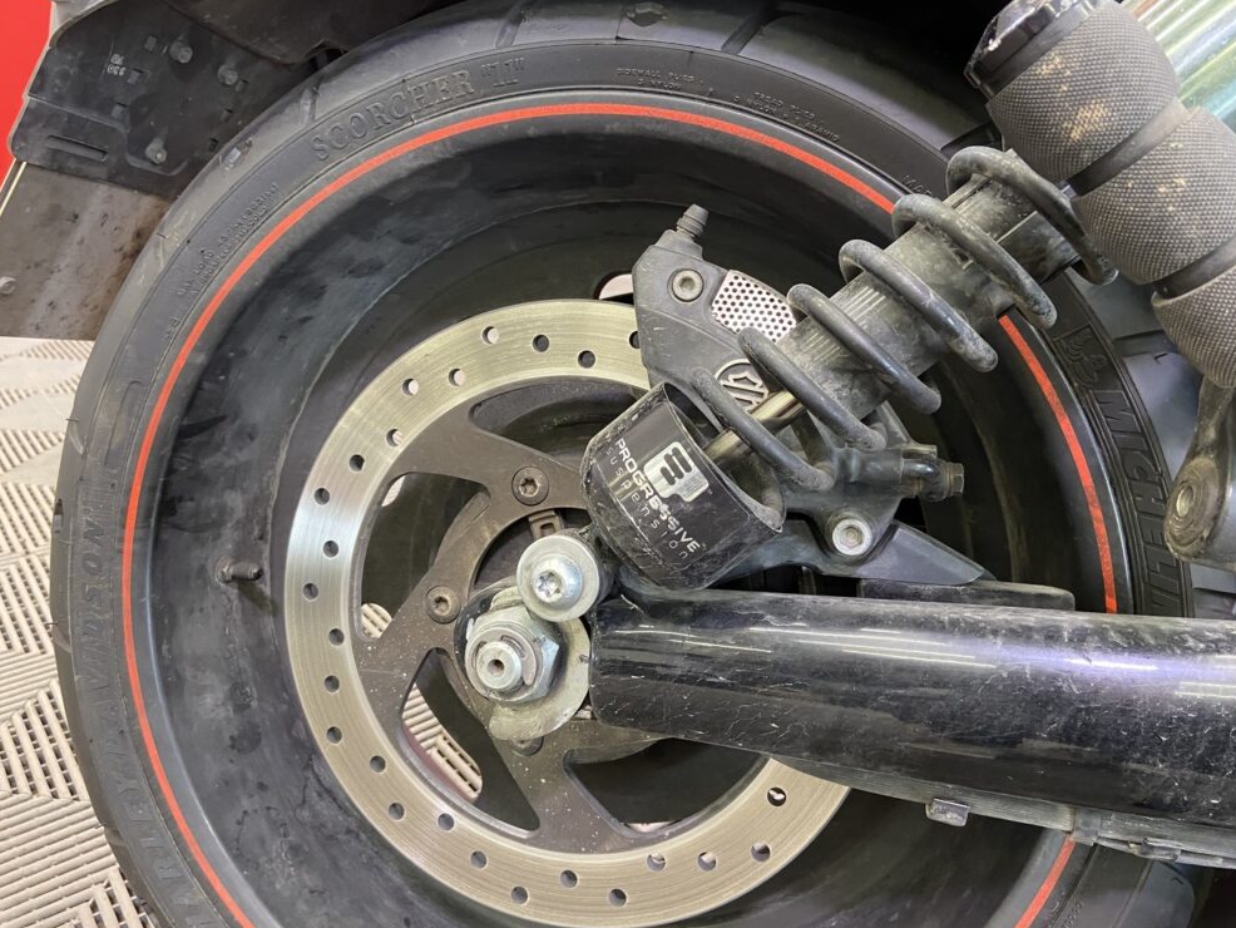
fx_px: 964
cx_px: 610
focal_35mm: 27
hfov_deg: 65.3
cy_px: 455
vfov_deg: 51.4
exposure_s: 1/50
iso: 320
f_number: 1.8
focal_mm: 4.25
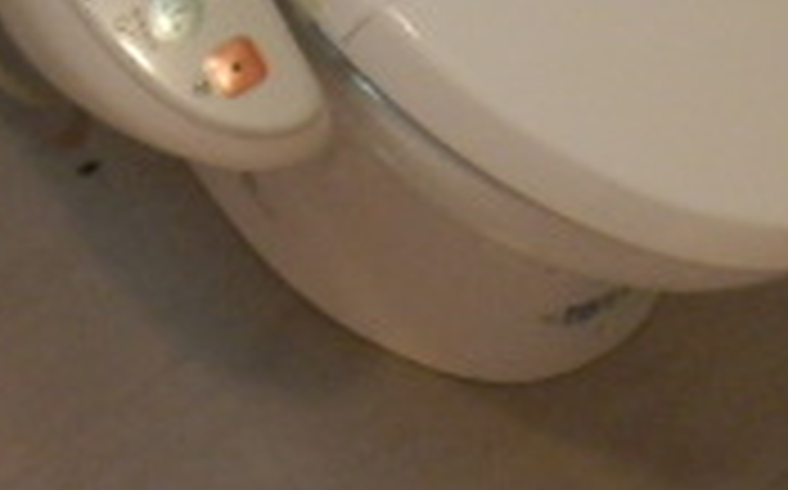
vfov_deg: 12.3
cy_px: -512
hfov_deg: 22.3
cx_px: 365
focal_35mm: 93
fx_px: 1995
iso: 500
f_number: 3
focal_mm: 4.2
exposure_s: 1/30
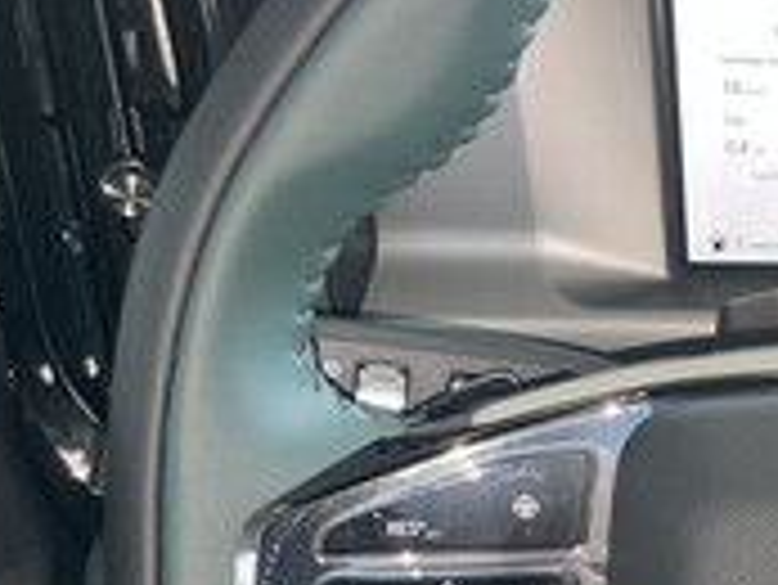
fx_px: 1934
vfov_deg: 16.8
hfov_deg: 20.8
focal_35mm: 86
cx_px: 1003
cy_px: 601
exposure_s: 1/40
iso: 50
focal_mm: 4.2
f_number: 1.6
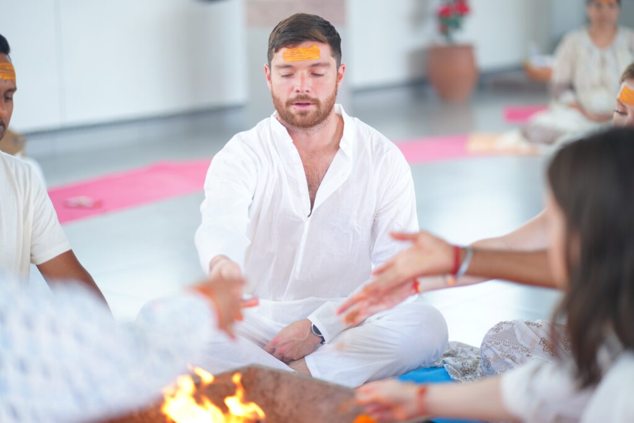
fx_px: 1497
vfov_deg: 16.1
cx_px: 317
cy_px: 212
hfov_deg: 23.9
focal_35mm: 85
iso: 250
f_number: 1.4
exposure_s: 1/160
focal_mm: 85
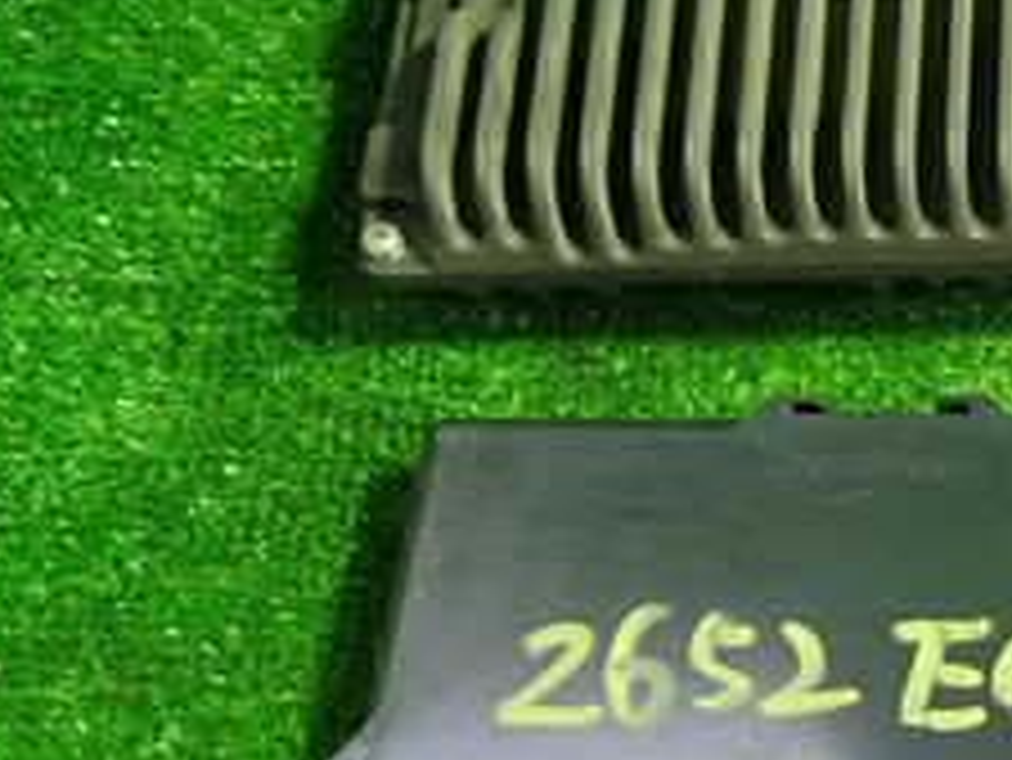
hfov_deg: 22.1
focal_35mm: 80
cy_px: 495
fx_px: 2340
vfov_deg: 18.4
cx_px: 1286
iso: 400
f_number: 2.3
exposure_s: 1/30
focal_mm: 5.4
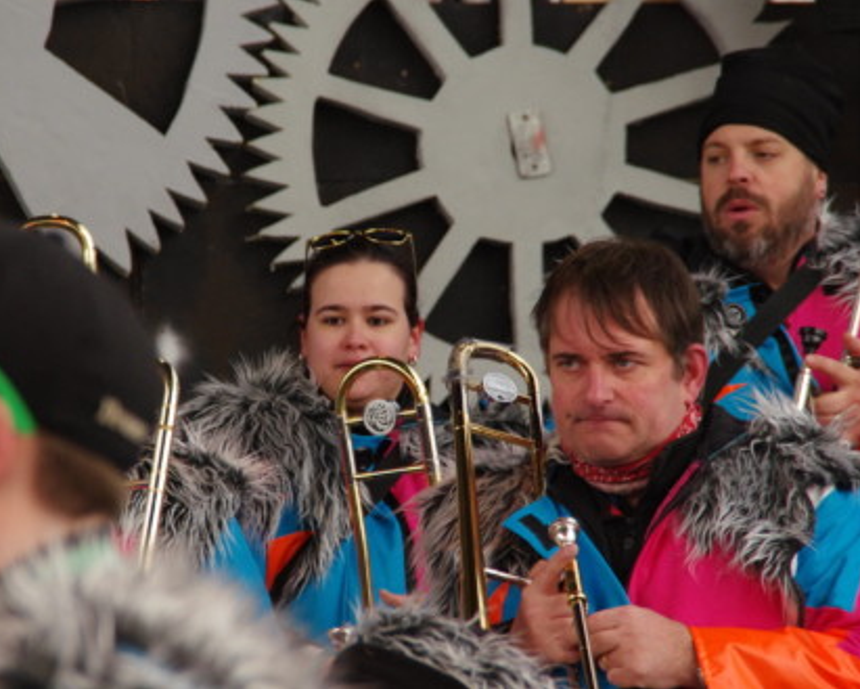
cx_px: 349
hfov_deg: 5.7
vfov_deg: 4.5
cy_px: 344
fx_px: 8707
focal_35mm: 342
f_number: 8
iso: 3200
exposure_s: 1/250
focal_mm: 200
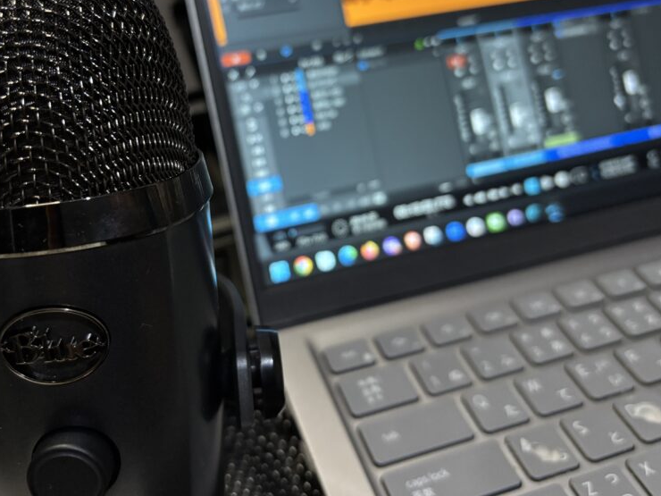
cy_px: 167
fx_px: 687
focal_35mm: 36
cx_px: 274
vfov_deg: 39.2
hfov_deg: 51.1
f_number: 1.6
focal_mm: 5.96
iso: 500
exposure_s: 1/30
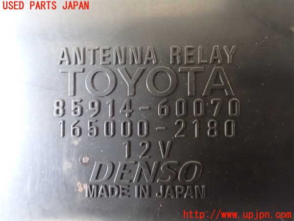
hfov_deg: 60.0
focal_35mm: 30
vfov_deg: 46.8
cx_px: 147
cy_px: 110
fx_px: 255
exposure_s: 1/25
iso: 1600
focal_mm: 5.4
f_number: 2.3
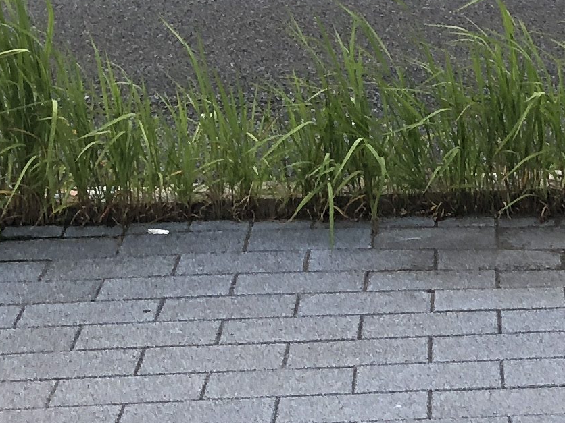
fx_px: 2203
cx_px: 739
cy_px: -540
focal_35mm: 135
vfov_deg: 9.9
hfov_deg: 14.0
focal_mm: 3.99
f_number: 1.8
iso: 20
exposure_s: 1/631
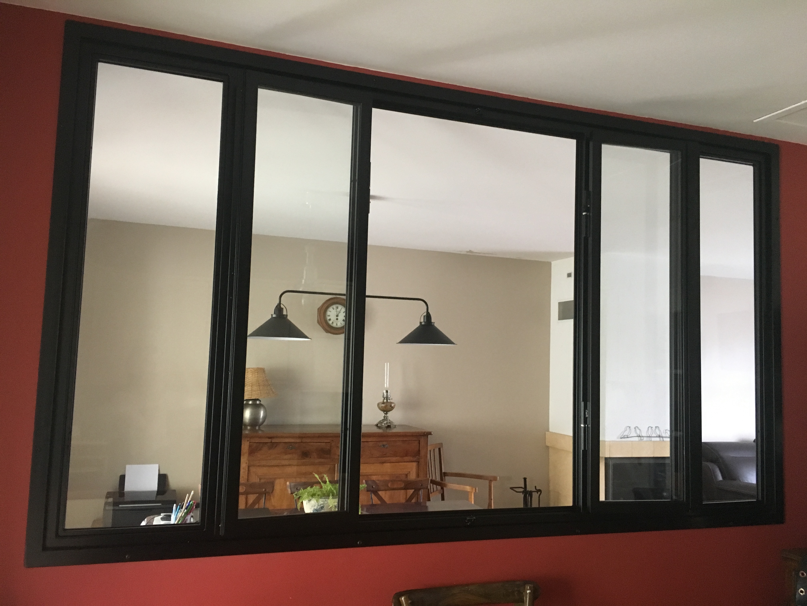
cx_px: 404
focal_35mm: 29
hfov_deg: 61.7
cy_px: 303
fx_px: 676
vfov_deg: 48.2
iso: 250
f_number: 2.2
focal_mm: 4.15
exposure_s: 1/33
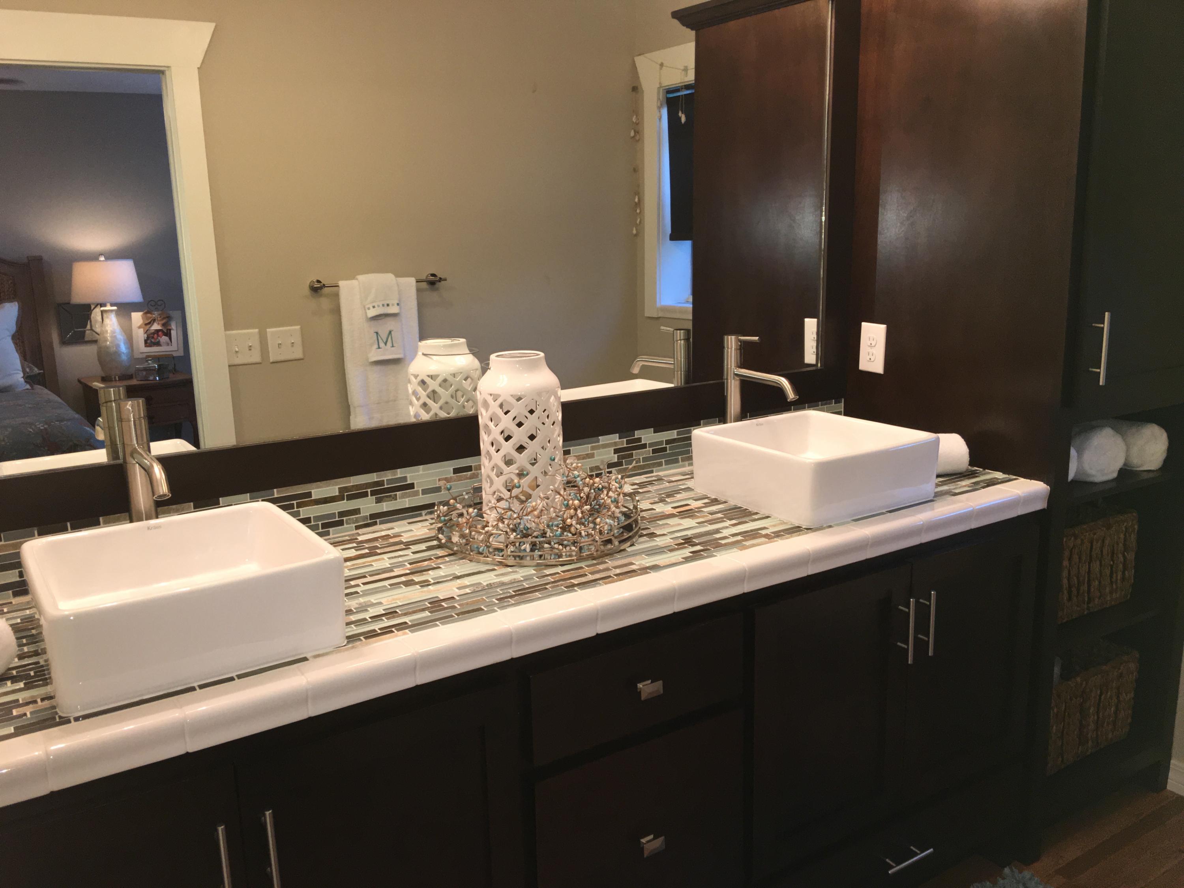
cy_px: 444
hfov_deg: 61.7
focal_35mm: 29
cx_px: 592
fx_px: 992
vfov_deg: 48.2
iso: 64
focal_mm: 4.15
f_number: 2.2
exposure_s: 1/30
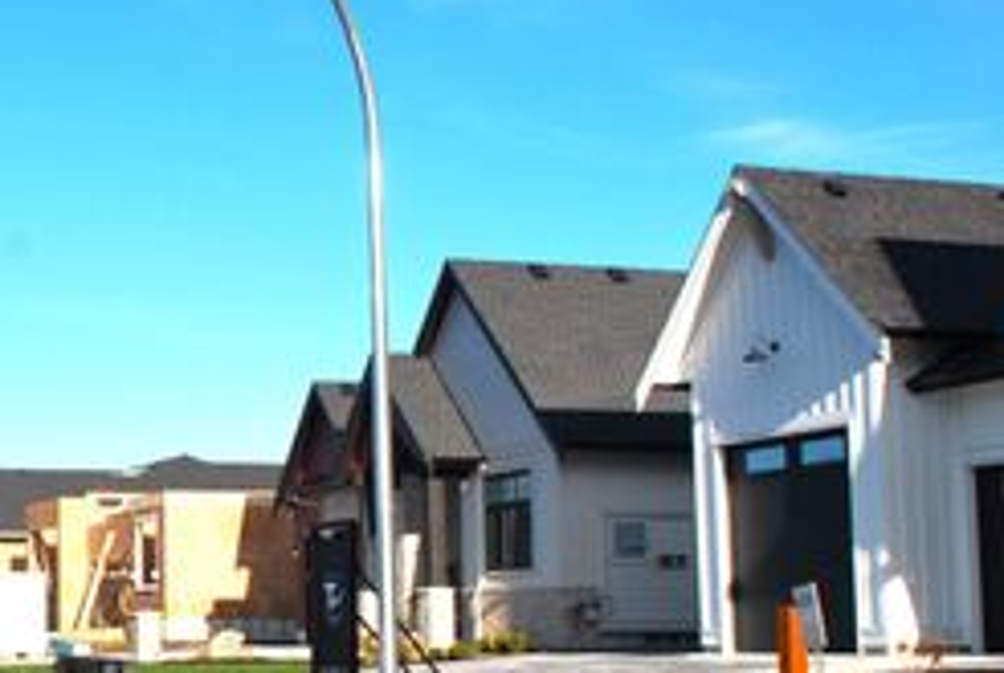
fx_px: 1872
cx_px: 33
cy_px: 385
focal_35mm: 67
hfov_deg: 28.4
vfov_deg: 20.4
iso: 100
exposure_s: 1/250
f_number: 8
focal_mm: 22
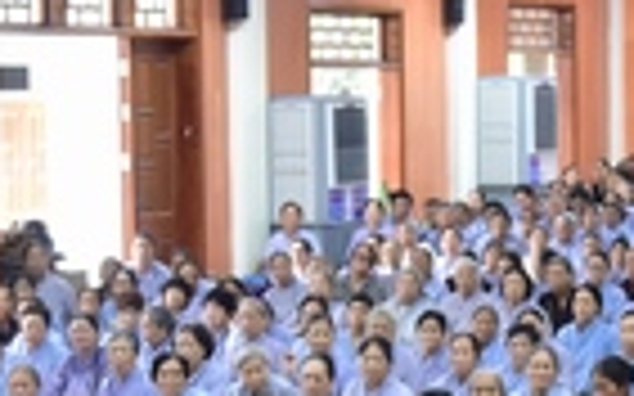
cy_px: 486
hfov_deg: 12.7
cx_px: 481
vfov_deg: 7.9
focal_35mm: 165
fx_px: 2850
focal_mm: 35
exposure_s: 1/50
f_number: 4
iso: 1250
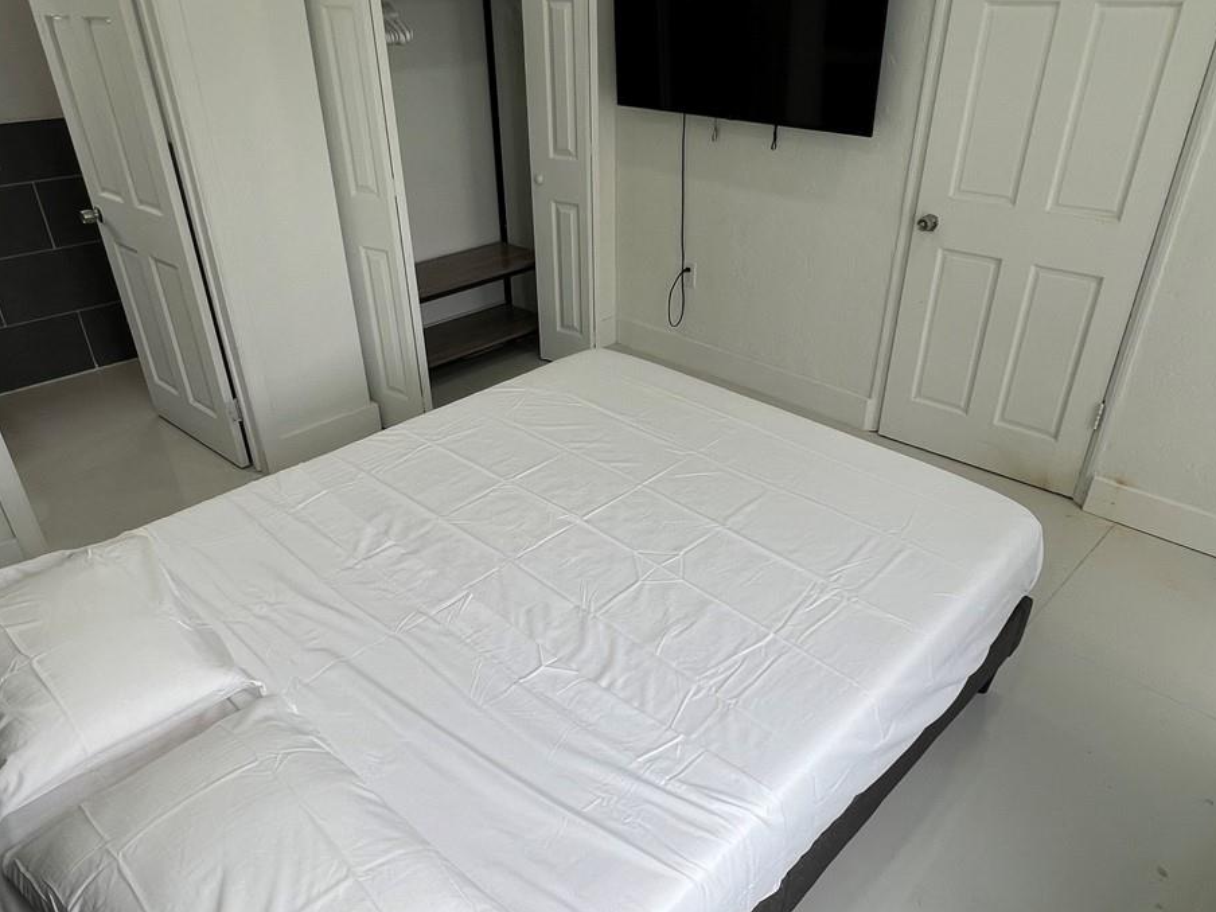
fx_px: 808
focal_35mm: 23
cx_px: 600
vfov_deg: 58.8
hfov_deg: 73.9
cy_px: 483
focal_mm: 1.57
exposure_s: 1/102
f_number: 1.8
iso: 32
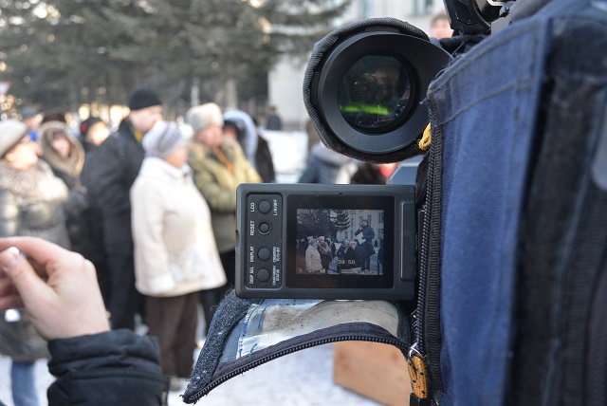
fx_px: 793
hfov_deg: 41.9
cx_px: 304
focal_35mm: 47
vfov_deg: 28.7
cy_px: 203
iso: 400
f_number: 4.5
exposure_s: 1/200
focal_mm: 17.7
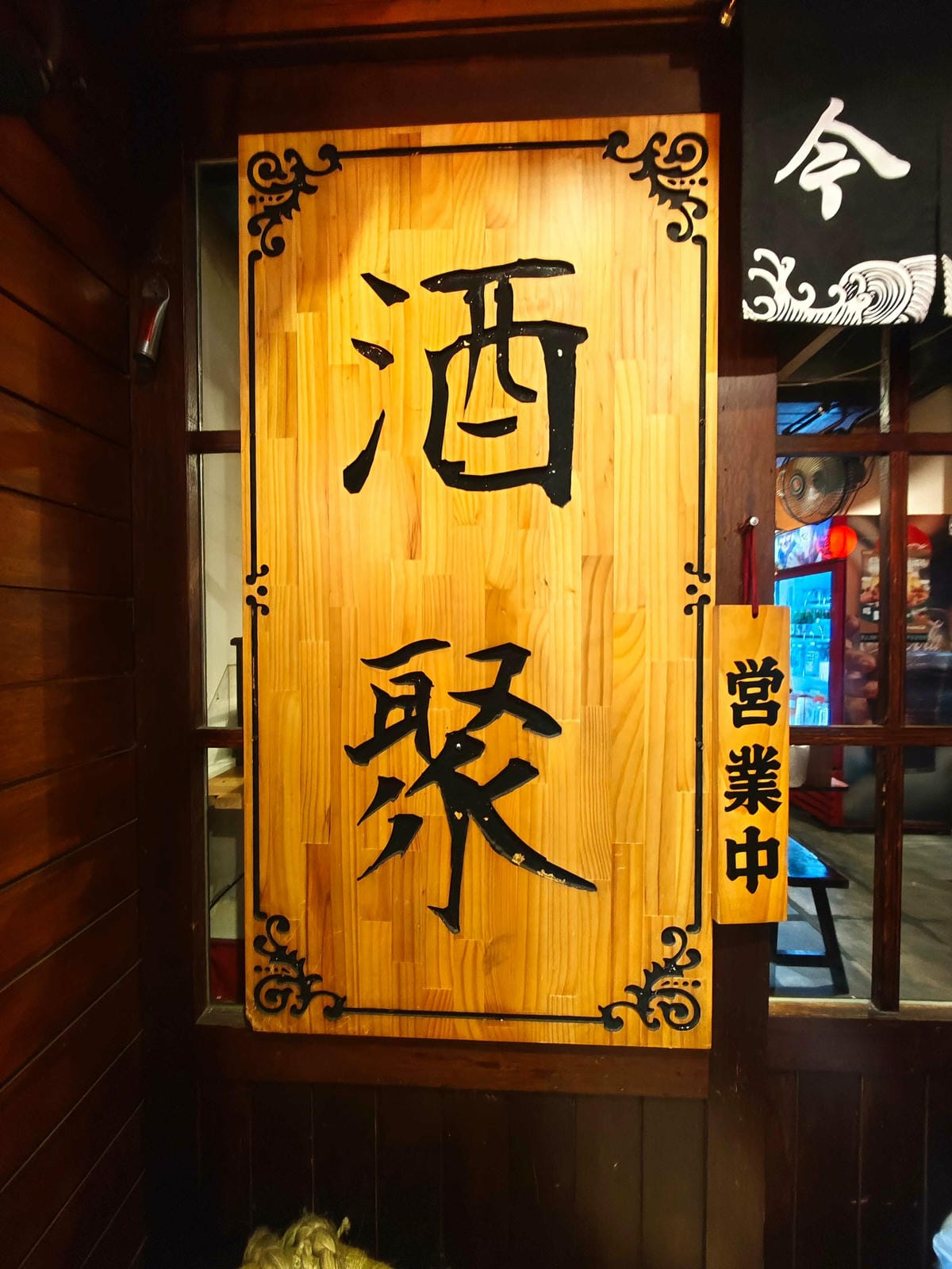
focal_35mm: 12
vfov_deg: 110.5
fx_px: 440
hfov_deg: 94.5
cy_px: 634
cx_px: 476
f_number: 1.8
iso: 800
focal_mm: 2.03
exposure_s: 1/33.3
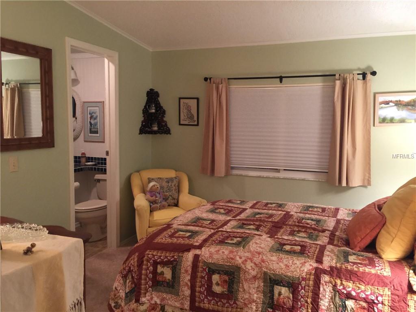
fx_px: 349
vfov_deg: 48.2
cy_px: 156
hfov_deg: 61.7
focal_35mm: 29
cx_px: 208
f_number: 2.2
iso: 80
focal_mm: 4.15
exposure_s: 1/4
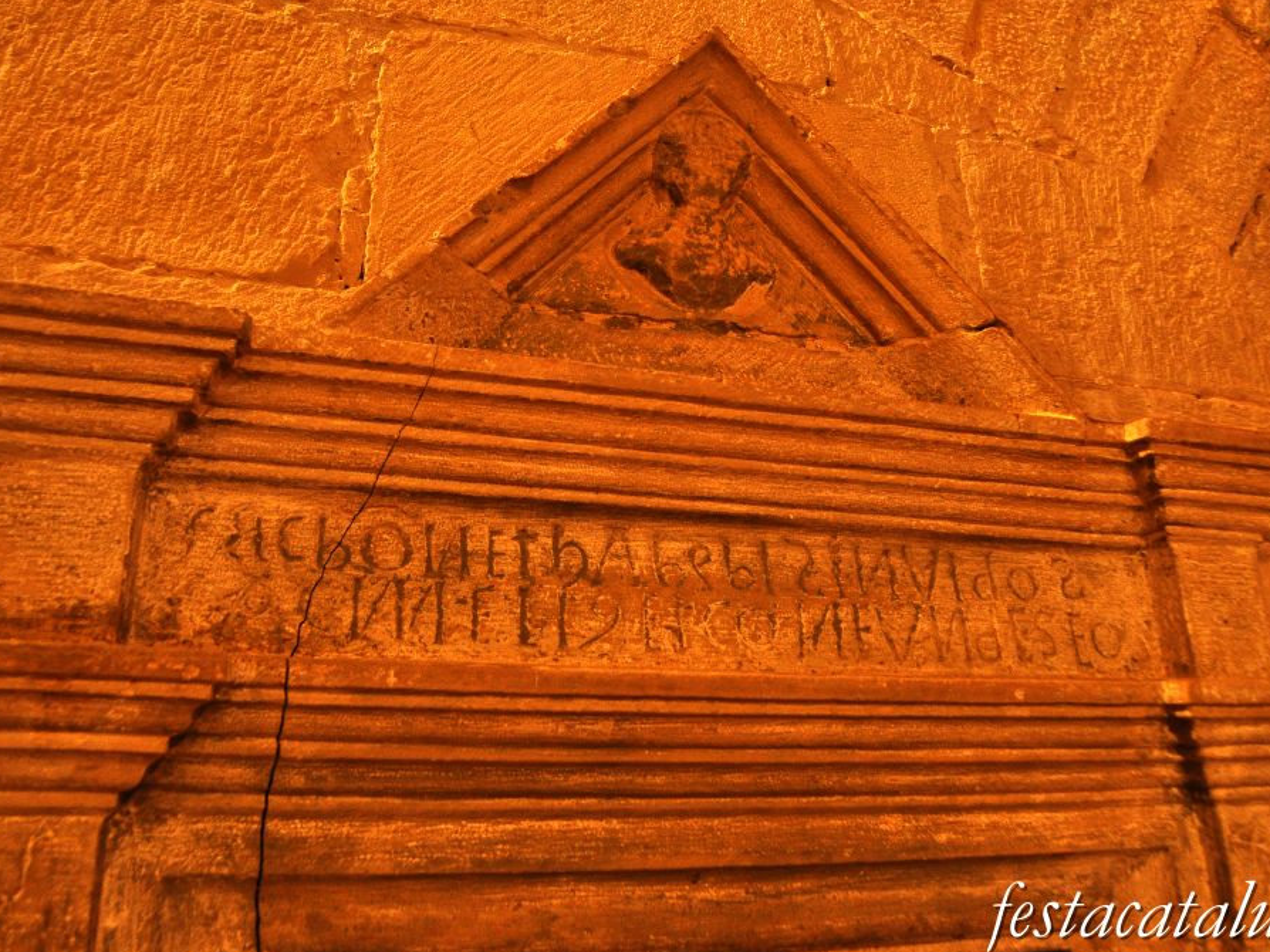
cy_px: 479
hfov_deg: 55.3
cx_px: 666
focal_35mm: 33
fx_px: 1210
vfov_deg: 42.9
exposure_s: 1/30
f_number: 3.5
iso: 800
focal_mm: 20
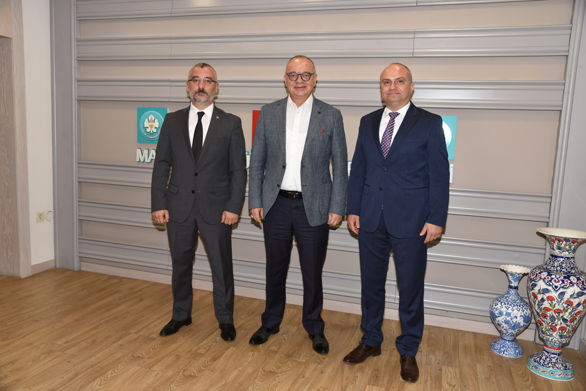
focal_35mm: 30
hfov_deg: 61.9
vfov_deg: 43.6
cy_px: 196
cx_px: 293
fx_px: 488
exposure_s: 1/60
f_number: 5.6
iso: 400
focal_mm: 30
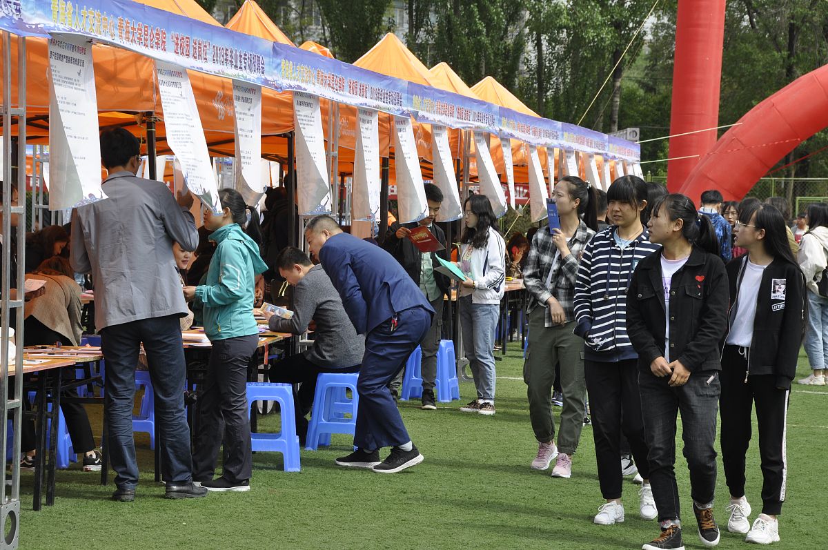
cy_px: 275
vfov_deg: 12.1
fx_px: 2584
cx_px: 414
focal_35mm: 112
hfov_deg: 18.2
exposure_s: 1/320
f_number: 8
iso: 200
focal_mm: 75
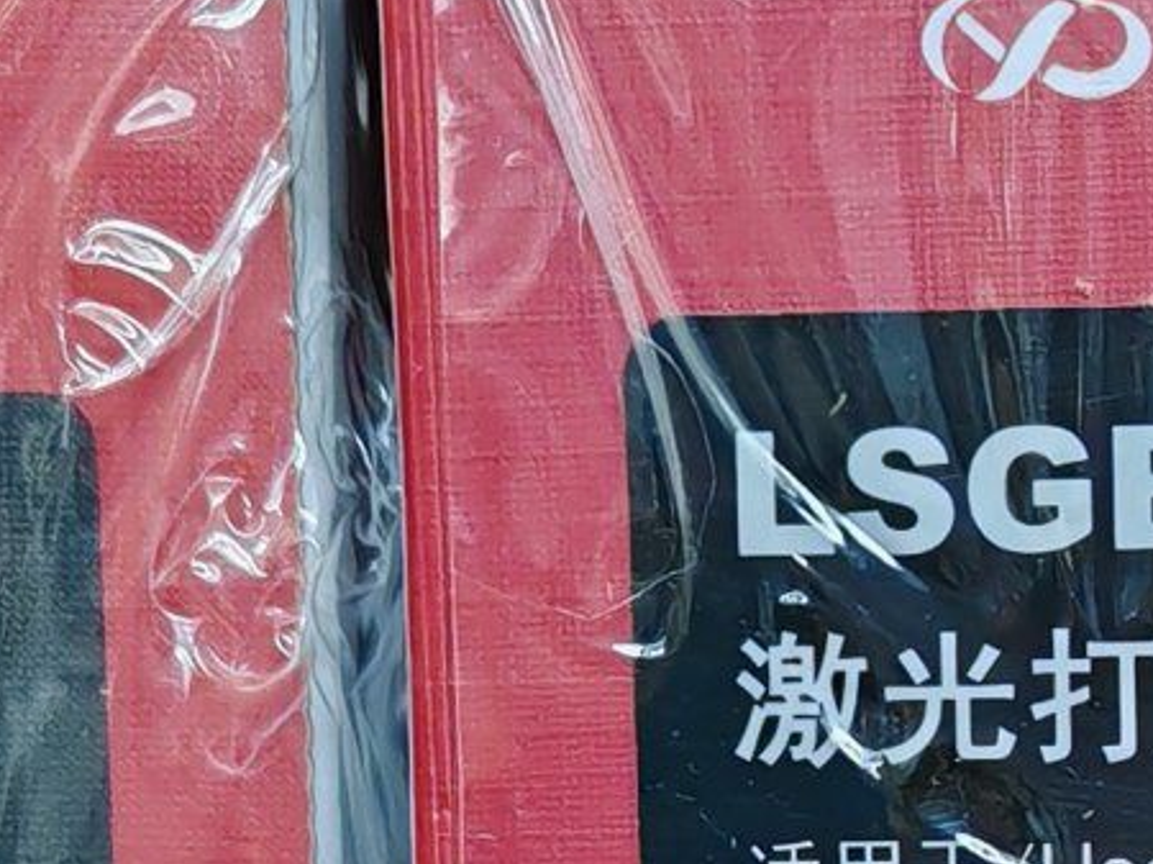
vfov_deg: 8.5
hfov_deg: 11.8
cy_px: 1751
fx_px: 5460
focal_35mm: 164
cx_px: 1428
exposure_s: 1/33
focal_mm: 6.67
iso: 800
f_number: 1.9
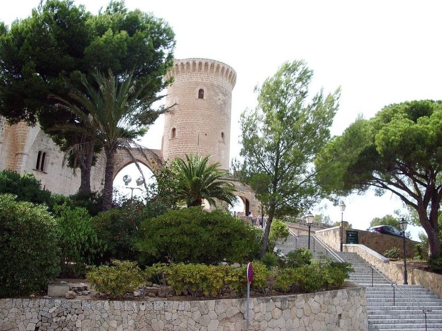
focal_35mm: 35
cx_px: 221
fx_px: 447
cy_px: 166
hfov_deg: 52.6
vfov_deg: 40.7
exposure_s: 1/250
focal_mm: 5.8
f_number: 4.3
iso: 50
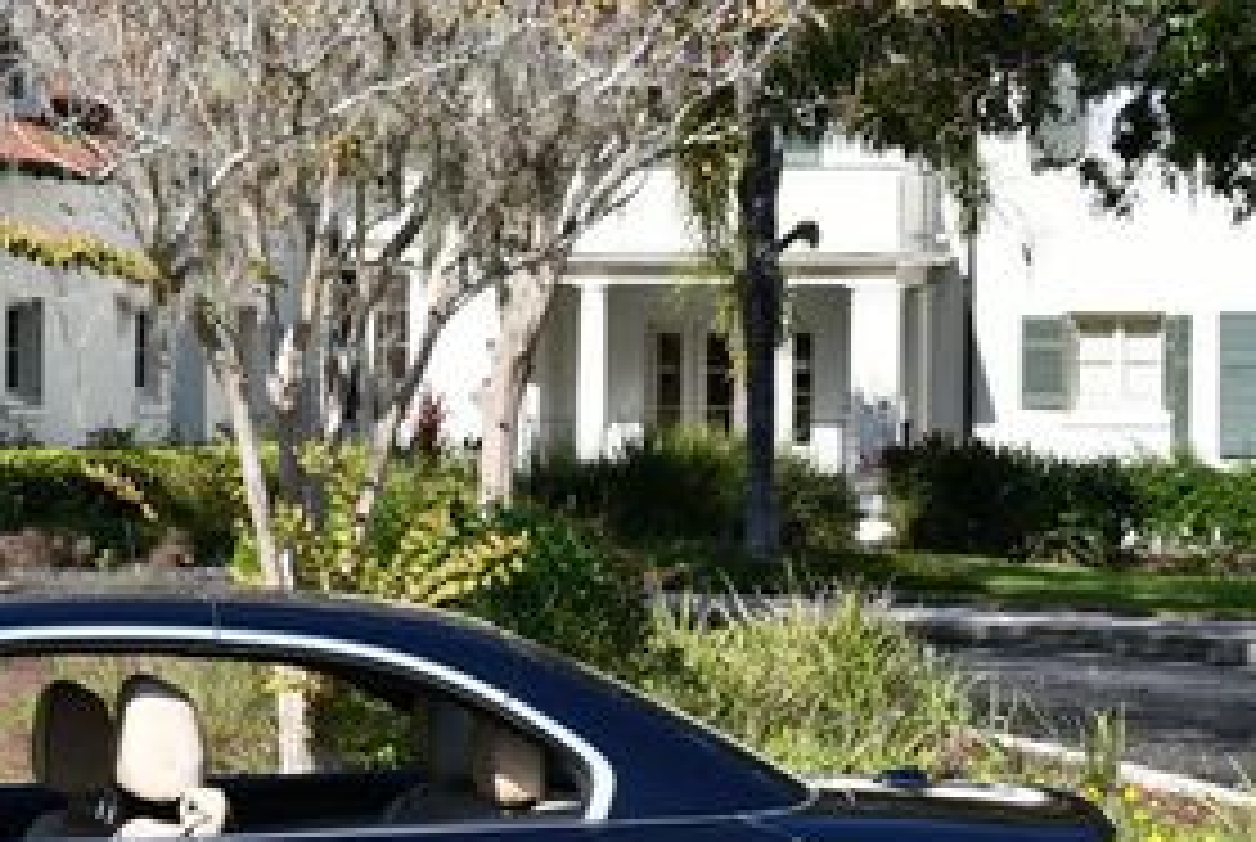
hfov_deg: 14.1
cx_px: -77
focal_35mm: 142
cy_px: 594
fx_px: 4962
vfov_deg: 9.7
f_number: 8
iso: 100
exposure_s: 1/250
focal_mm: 31
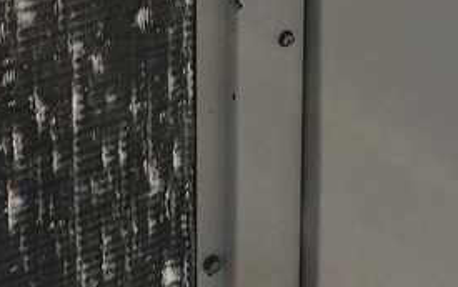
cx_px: 396
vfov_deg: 8.7
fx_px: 1860
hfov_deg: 13.9
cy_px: -53
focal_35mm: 149
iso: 25
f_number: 2.2
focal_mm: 4.15
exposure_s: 1/1923
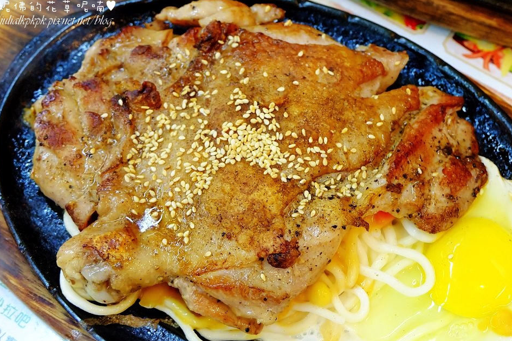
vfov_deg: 34.2
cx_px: 245
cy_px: 181
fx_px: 555
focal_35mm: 39
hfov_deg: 49.5
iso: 2000
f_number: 4.2
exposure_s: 1/60
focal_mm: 24.3
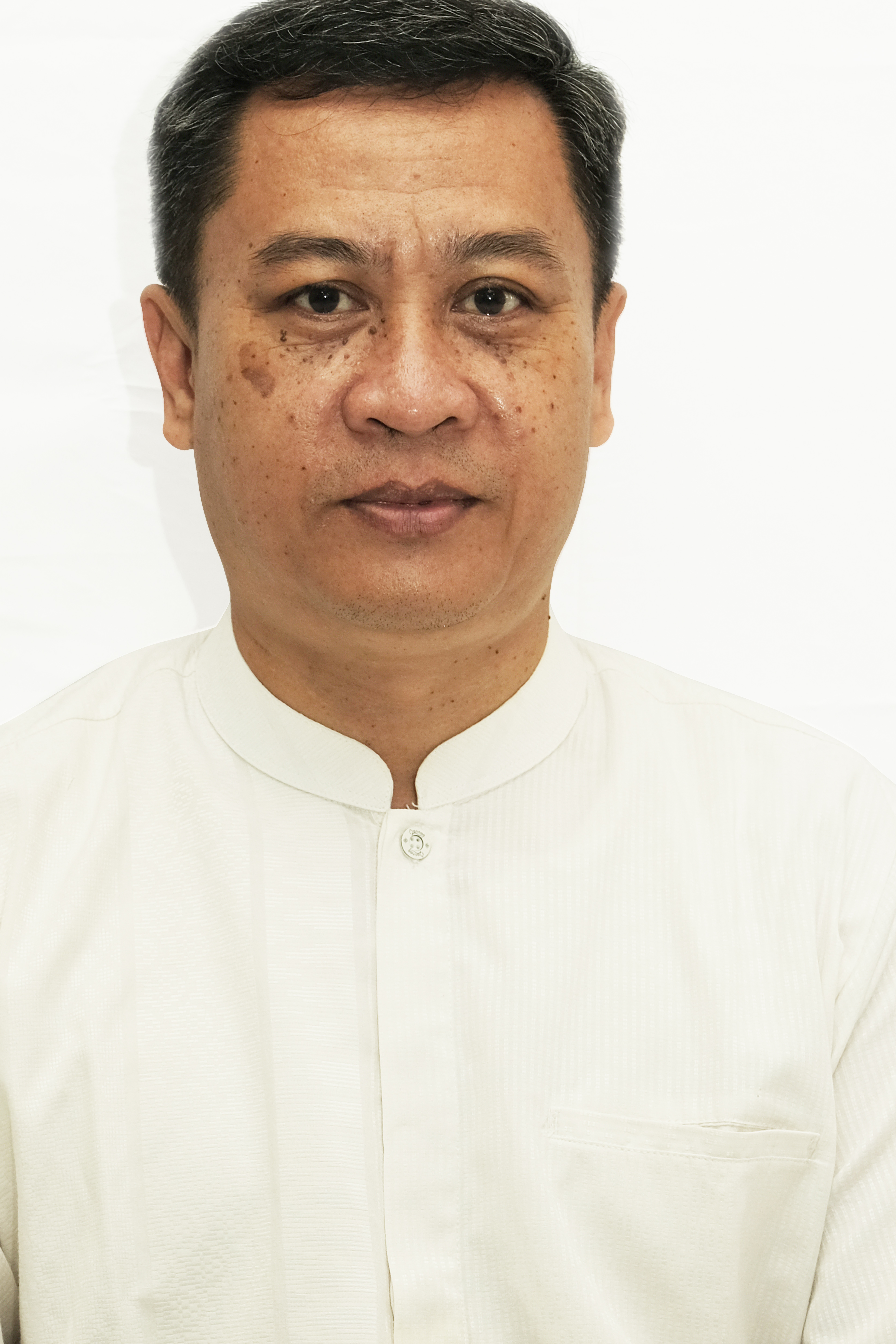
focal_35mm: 64
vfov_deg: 31.4
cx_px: 391
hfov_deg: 21.2
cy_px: 619
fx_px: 2389
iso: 400
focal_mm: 35.3
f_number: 2.8
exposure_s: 1/125
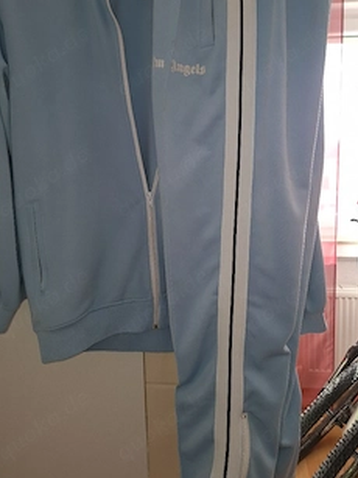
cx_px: 196
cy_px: 199
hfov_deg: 46.7
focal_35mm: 30
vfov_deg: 59.6
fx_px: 414
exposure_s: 1/100
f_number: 1.8
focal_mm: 5.54
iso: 50
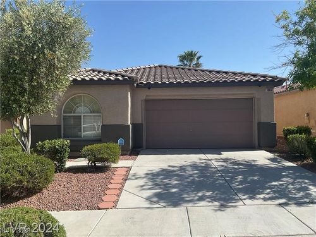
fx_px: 265
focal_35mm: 29
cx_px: 158
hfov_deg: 61.7
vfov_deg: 48.2
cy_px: 118
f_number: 1.8
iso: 16
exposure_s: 1/1984
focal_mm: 3
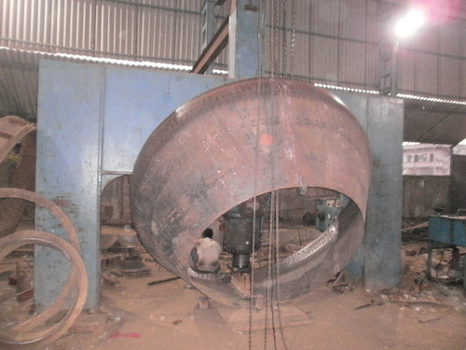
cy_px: 175
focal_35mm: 26
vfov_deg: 53.1
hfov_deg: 67.3
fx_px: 350
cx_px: 233
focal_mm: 4.65
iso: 800
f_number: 2.6
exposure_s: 1/25
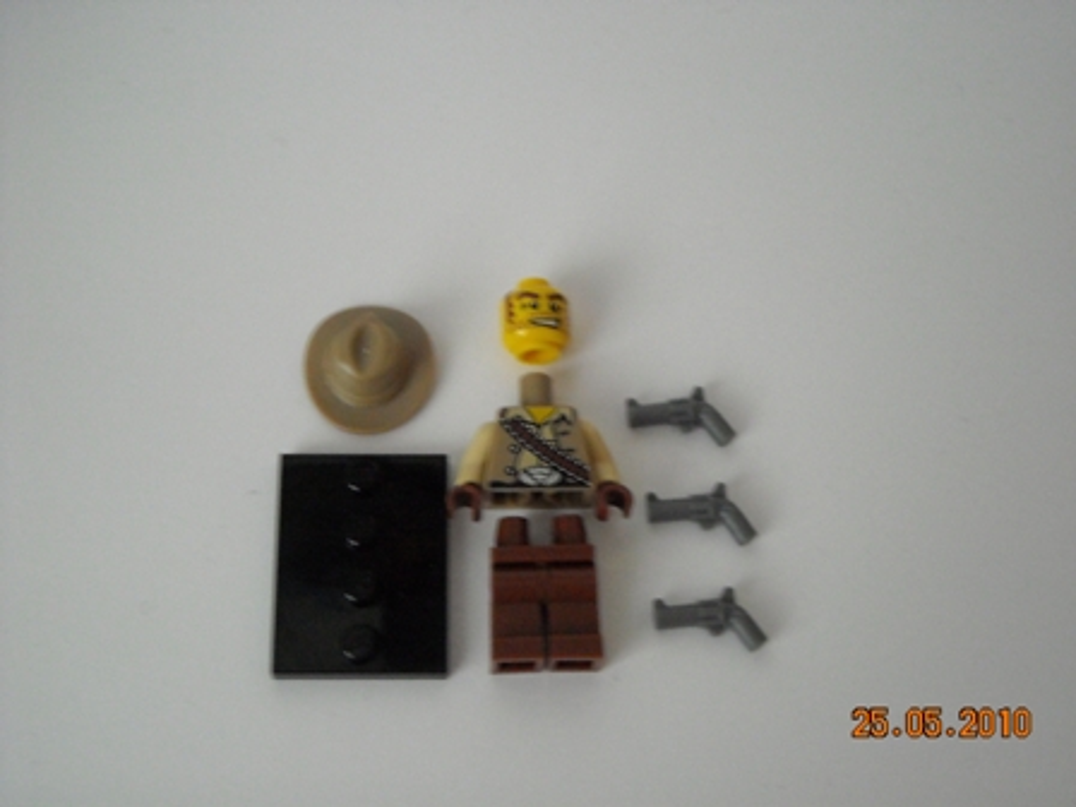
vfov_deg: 24.0
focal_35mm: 61
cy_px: 404
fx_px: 1896
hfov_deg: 31.7
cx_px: 538
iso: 436
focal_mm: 9.87
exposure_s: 1/8
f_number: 3.5
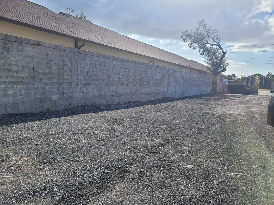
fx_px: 206
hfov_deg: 67.3
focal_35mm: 26
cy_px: 102
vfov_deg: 53.1
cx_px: 137
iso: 40
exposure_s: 1/2497
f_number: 1.8
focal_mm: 5.4
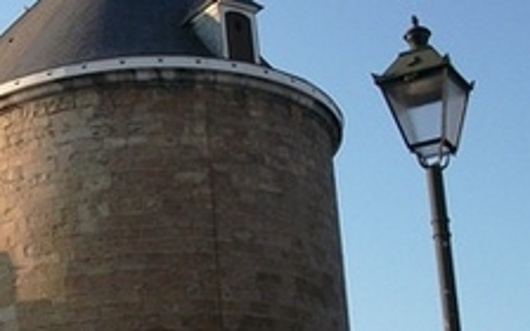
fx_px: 1314
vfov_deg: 14.3
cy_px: 248
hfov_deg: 21.8
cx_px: -28
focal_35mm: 91
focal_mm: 5.7
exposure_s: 1/640
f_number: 2.9
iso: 80
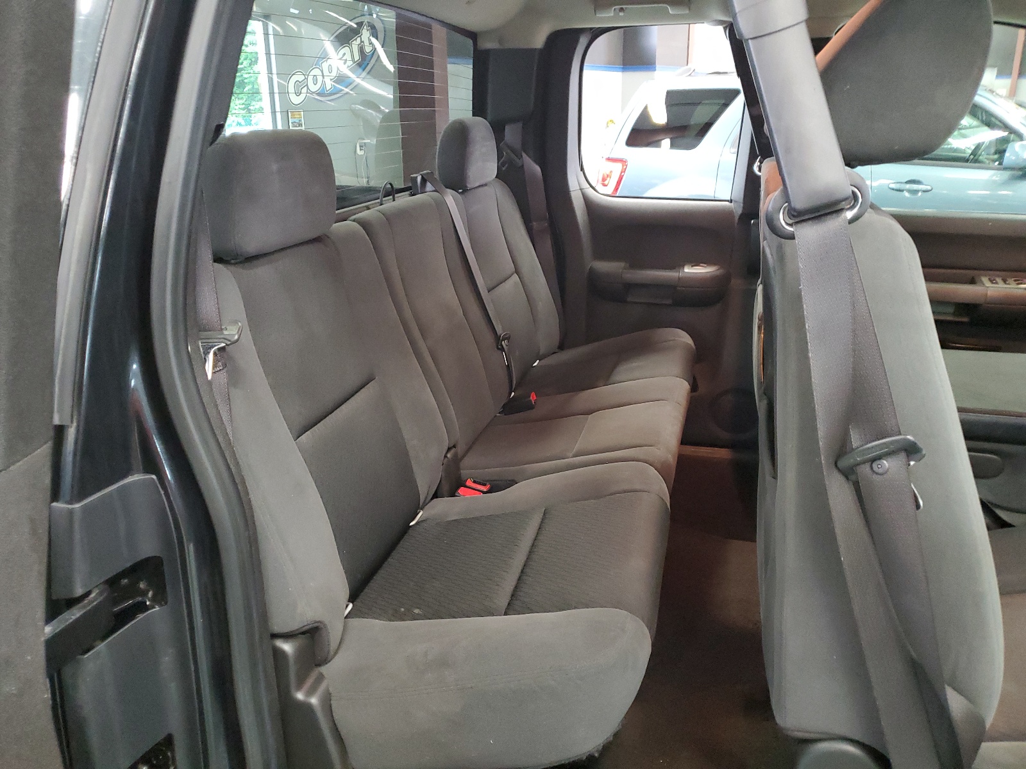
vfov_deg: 53.1
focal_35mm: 26
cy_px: 384
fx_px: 771
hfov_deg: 67.3
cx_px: 513
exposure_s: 1/15
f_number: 1.5
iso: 435
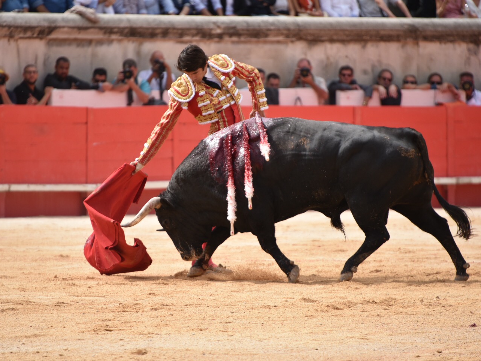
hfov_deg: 5.4
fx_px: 5058
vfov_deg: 4.1
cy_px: 170
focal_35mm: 364
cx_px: 221
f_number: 5.6
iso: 560
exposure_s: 1/1600
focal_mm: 300
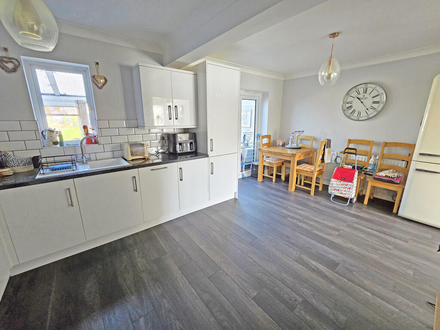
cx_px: 220
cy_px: 165
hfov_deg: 106.2
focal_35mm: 13
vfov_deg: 89.9
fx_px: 165
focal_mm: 2.2
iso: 200
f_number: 2.2
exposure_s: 1/50
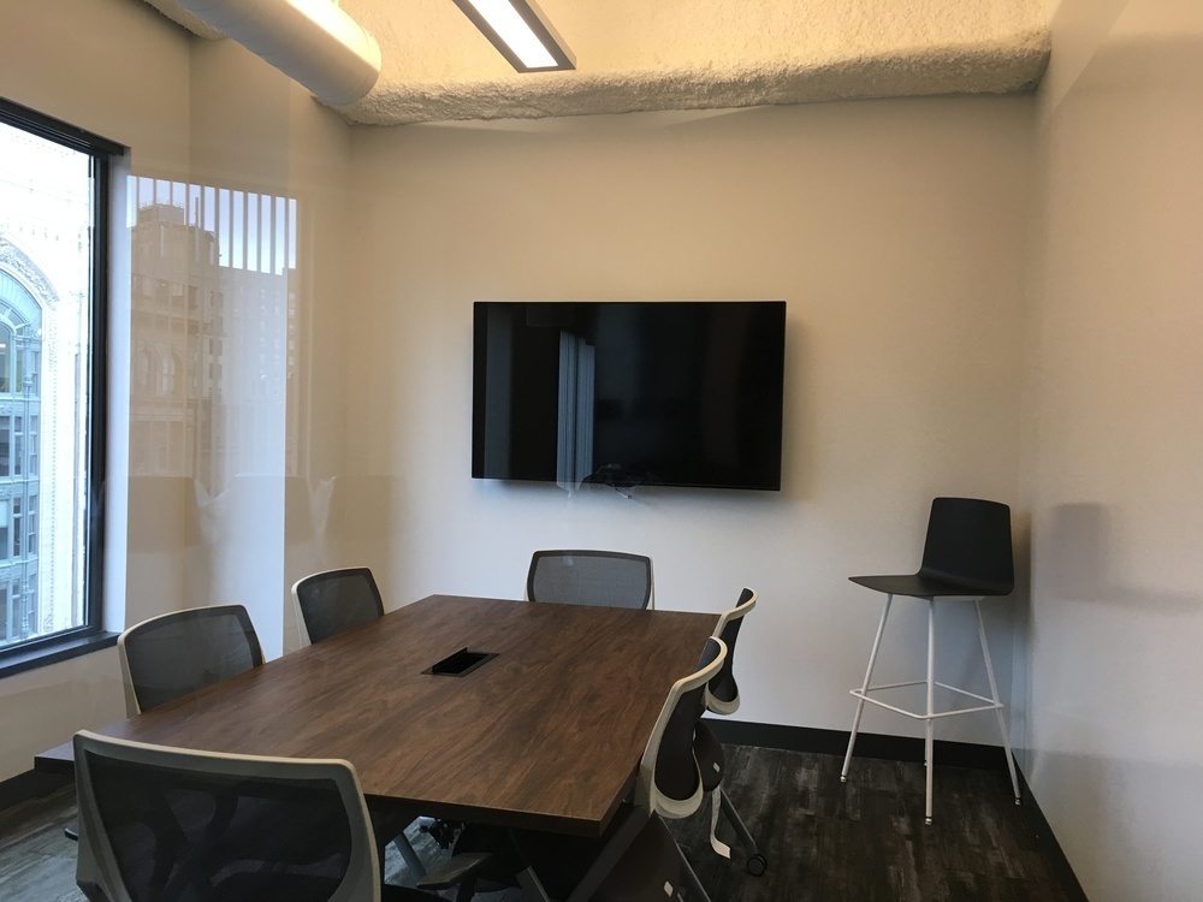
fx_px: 1008
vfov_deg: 48.2
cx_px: 602
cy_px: 451
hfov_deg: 61.7
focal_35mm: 29
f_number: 2.2
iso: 40
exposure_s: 1/30
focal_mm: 4.15
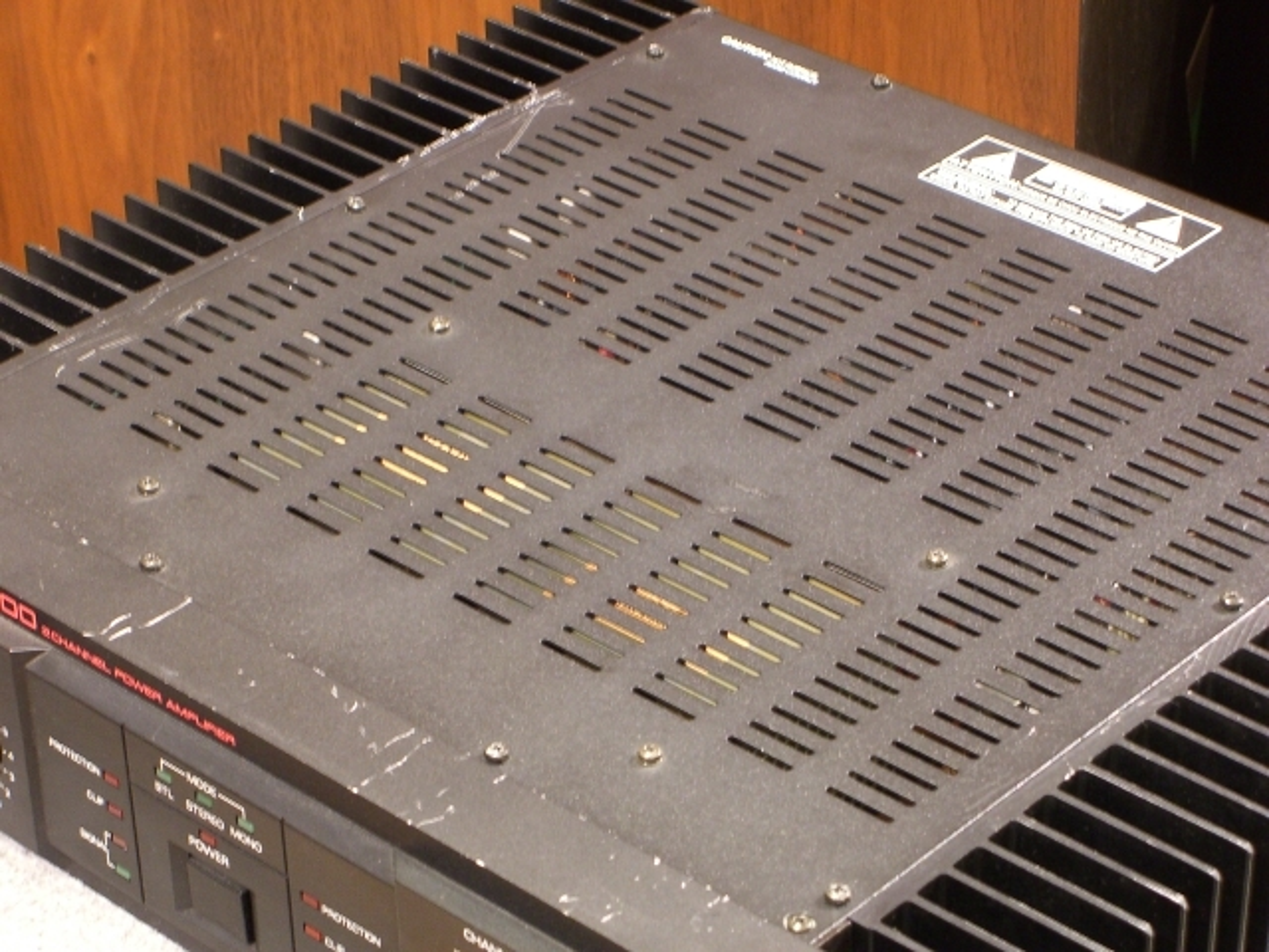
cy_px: 476
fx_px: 4179
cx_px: 634
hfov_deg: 17.3
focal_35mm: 114
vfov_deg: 13.0
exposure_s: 1/3.33
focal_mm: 23.7
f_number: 5.1
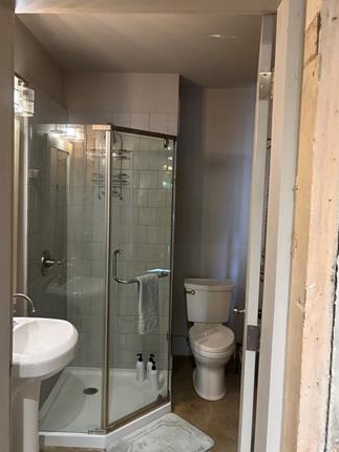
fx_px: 378
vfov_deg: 61.6
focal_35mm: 29
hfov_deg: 48.3
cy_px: 218
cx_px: 163
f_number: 1.6
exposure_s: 1/60
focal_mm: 5.96
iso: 500
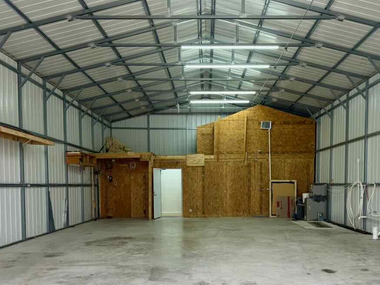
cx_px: 209
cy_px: 200
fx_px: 384
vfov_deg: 40.0
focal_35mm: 35
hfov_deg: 52.5
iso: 64
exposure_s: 1/177
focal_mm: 6.76
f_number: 1.78
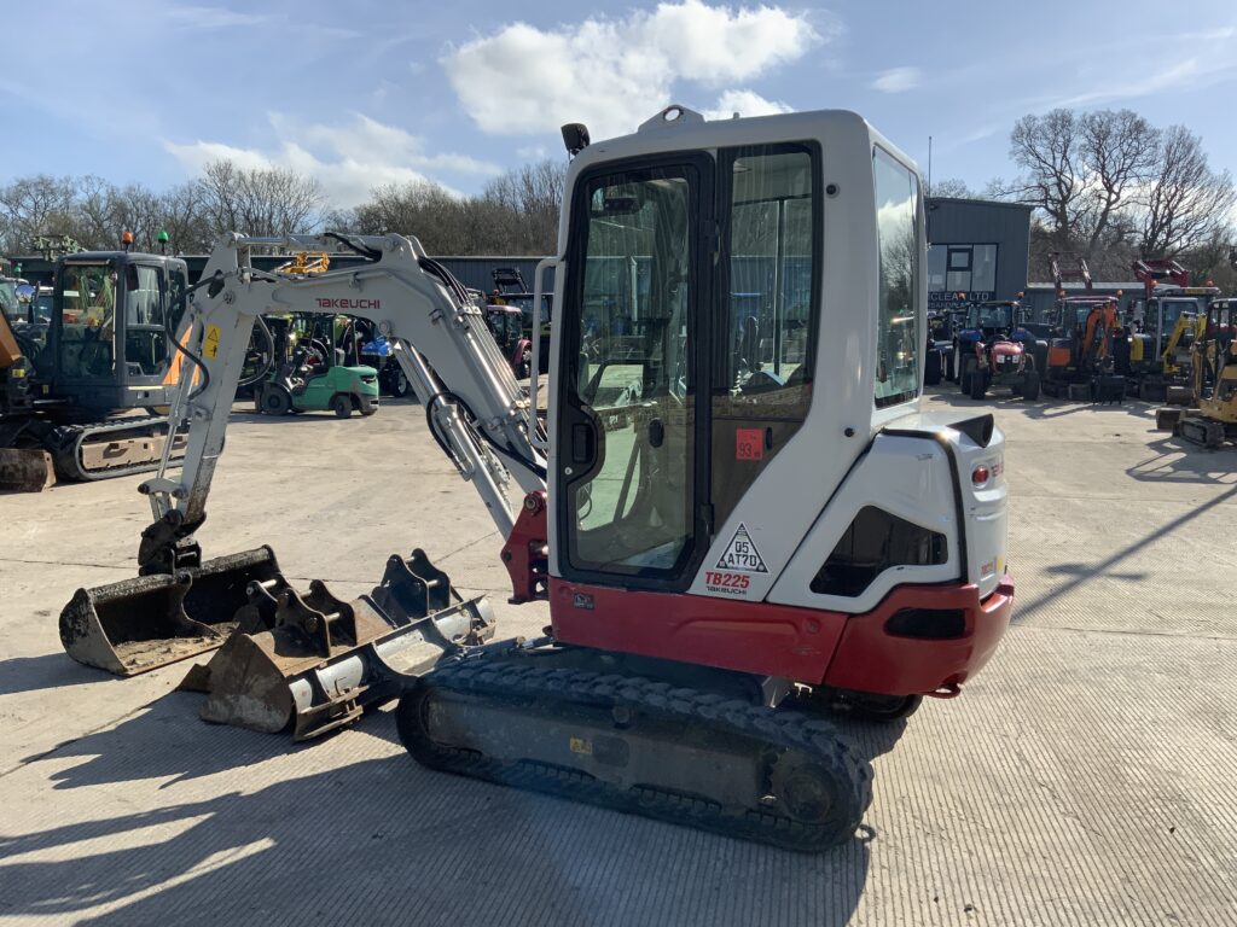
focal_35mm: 29
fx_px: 1036
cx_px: 618
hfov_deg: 61.7
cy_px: 464
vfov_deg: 48.2
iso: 16
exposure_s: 1/1912
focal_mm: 3
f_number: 1.8
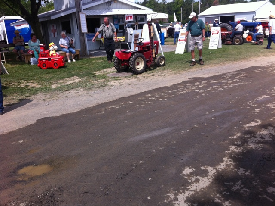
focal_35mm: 35
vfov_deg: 40.6
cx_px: 138
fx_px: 278
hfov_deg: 52.7
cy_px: 103
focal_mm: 3.85
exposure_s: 1/1040
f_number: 2.8
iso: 80
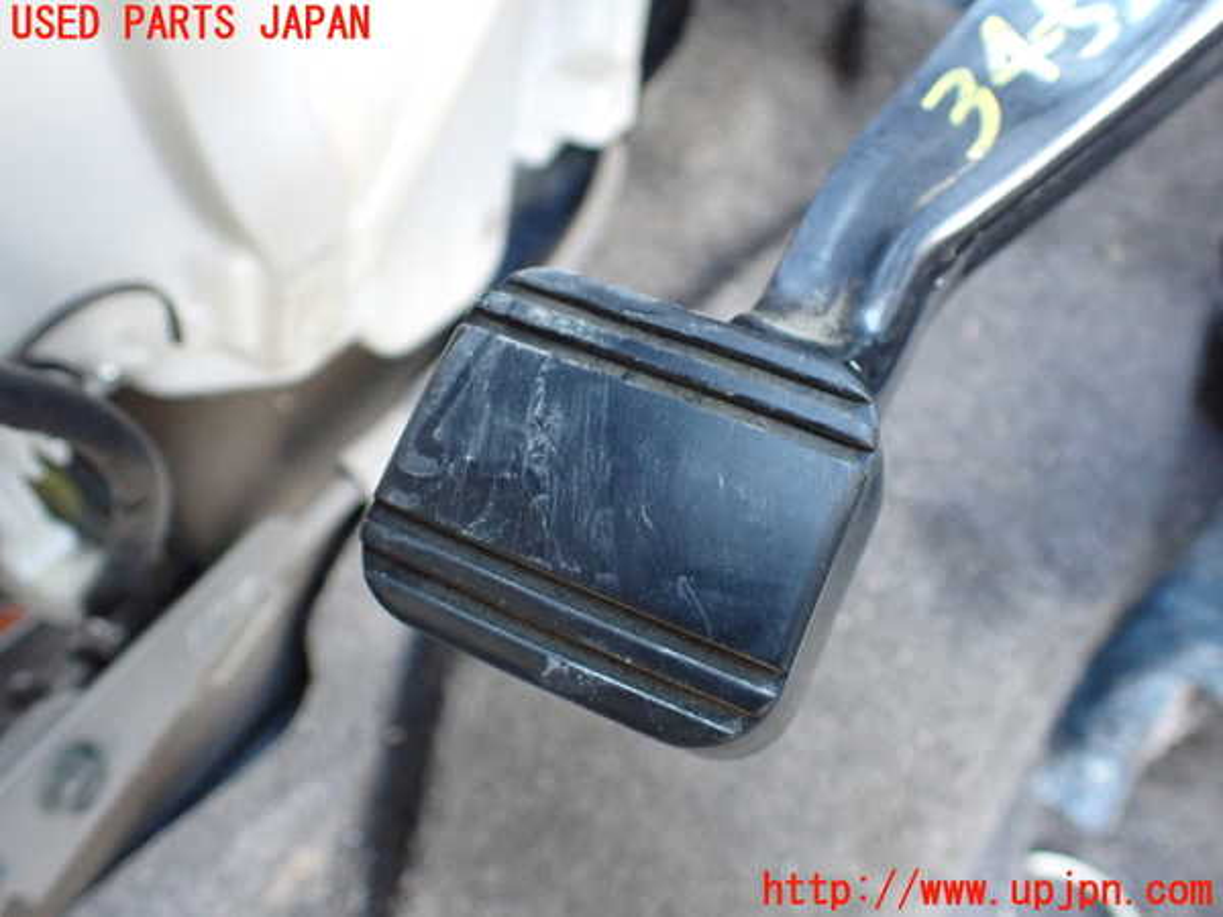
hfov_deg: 60.0
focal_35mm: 30
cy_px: 458
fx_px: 1060
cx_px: 612
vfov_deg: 46.8
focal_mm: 5.4
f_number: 2.3
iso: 800
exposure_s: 1/80
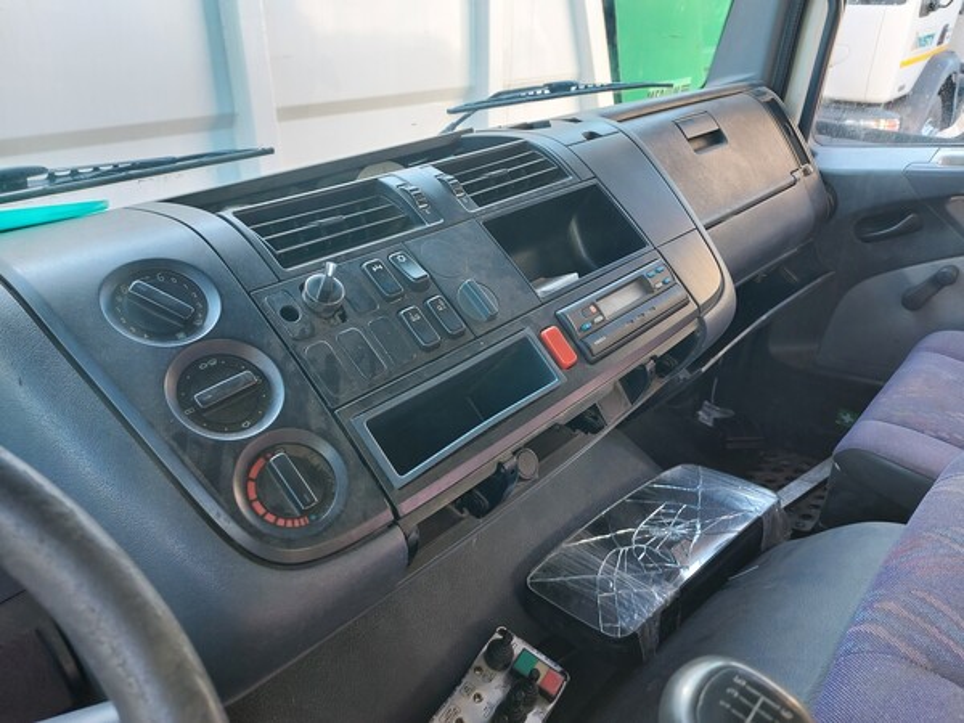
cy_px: 362
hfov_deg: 69.4
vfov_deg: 54.9
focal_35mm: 25
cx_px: 482
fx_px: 696
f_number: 1.8
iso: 50
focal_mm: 5.23
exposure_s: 1/50
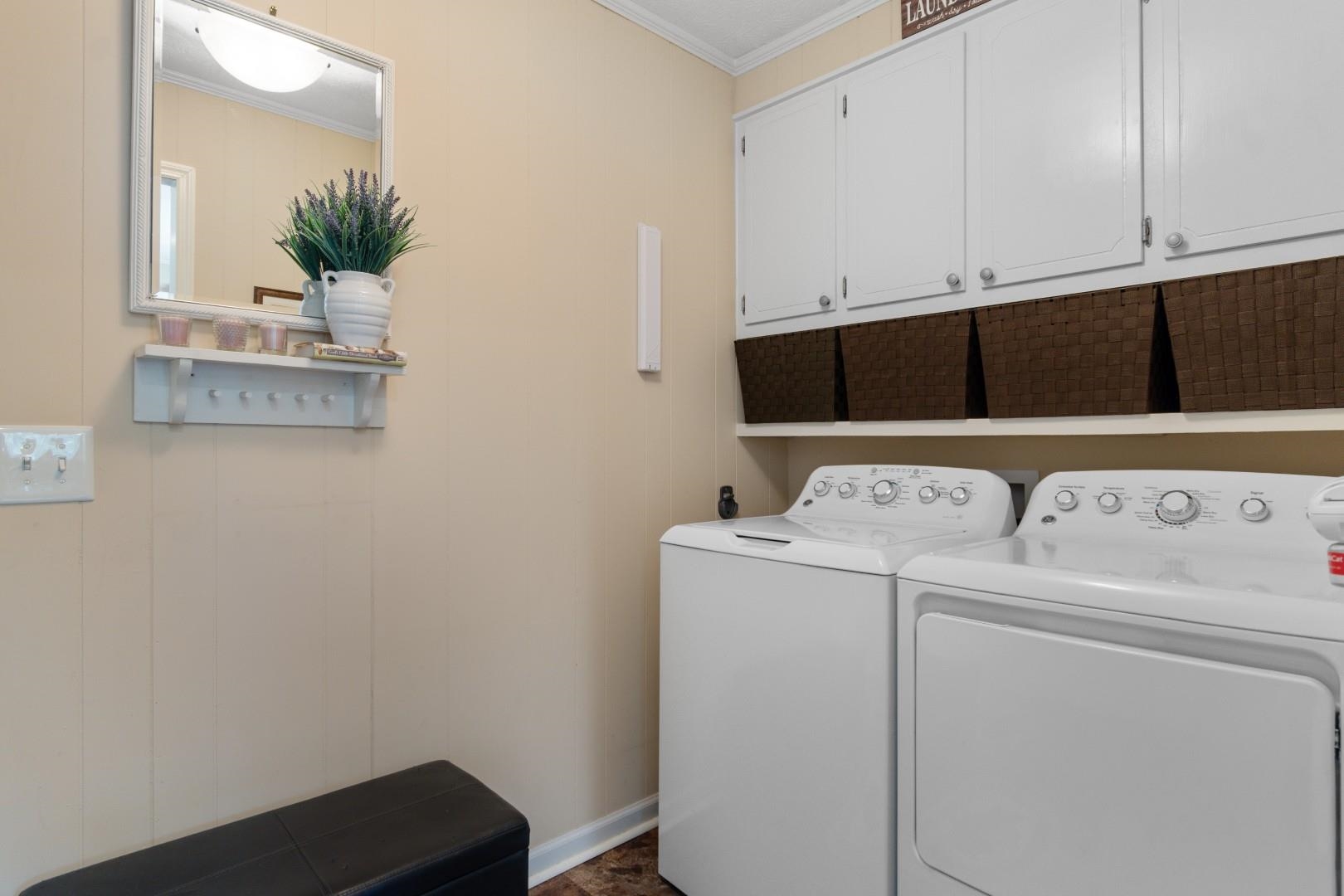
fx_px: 709
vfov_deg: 64.6
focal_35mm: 19
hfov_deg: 86.9
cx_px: 672
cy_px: 448
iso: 100
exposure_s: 1/3
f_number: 4.8
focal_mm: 13
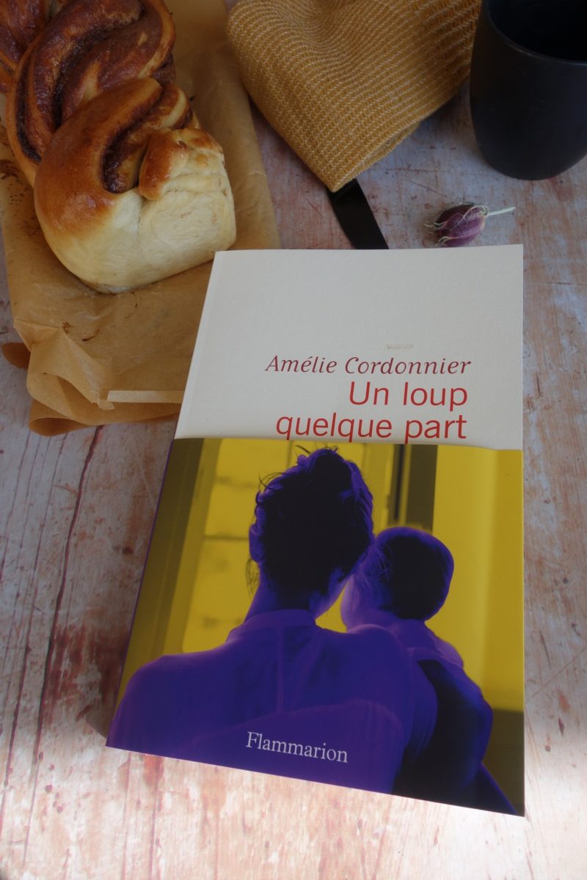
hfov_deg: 46.4
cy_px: 440
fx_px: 685
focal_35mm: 28
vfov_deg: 65.5
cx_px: 294
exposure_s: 1/160
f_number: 5.6
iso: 125
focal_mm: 10.4
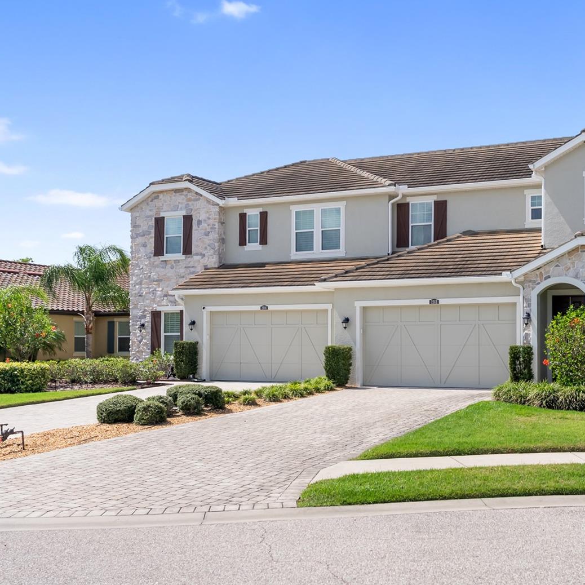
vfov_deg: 43.9
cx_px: 419
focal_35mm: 38
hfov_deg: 42.8
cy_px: 291
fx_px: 727
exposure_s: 1/8000
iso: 250
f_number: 2.8
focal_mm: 29
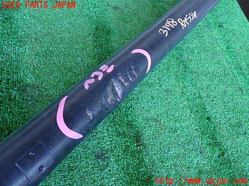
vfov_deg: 39.7
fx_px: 259
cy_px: 93
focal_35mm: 36
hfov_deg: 51.4
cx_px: 124
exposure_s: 1/40
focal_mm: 6.37
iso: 250
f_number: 2.5
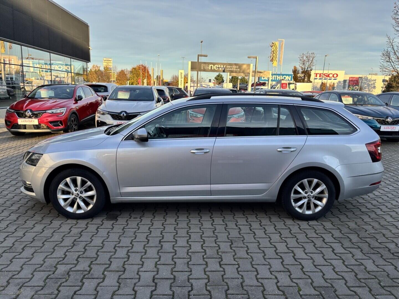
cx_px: 200
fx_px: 300
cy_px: 150
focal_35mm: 26
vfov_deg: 53.1
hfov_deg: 67.3
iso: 50
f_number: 1.6
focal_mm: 5.96
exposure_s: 1/693
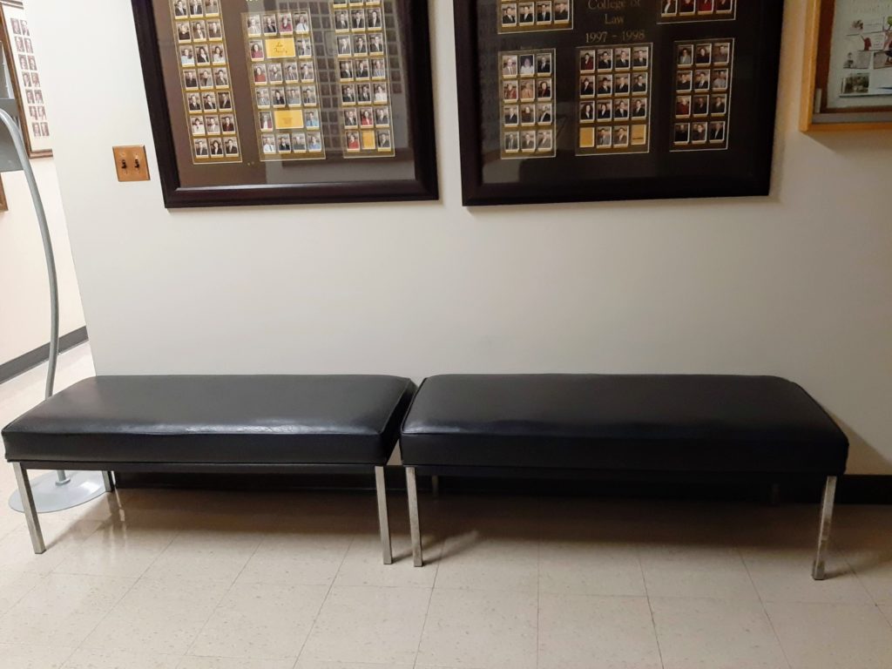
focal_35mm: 26
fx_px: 670
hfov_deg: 67.3
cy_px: 334
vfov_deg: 53.1
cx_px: 446
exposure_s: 1/24
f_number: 1.7
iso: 320
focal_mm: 3.93
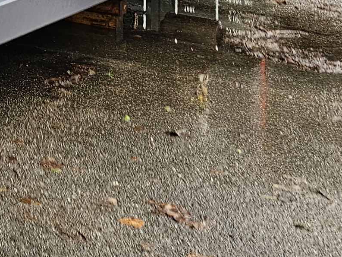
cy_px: -239
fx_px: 1146
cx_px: -425
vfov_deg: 11.6
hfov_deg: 13.4
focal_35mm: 116
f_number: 1.7
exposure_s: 1/100
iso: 20
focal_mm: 6.3
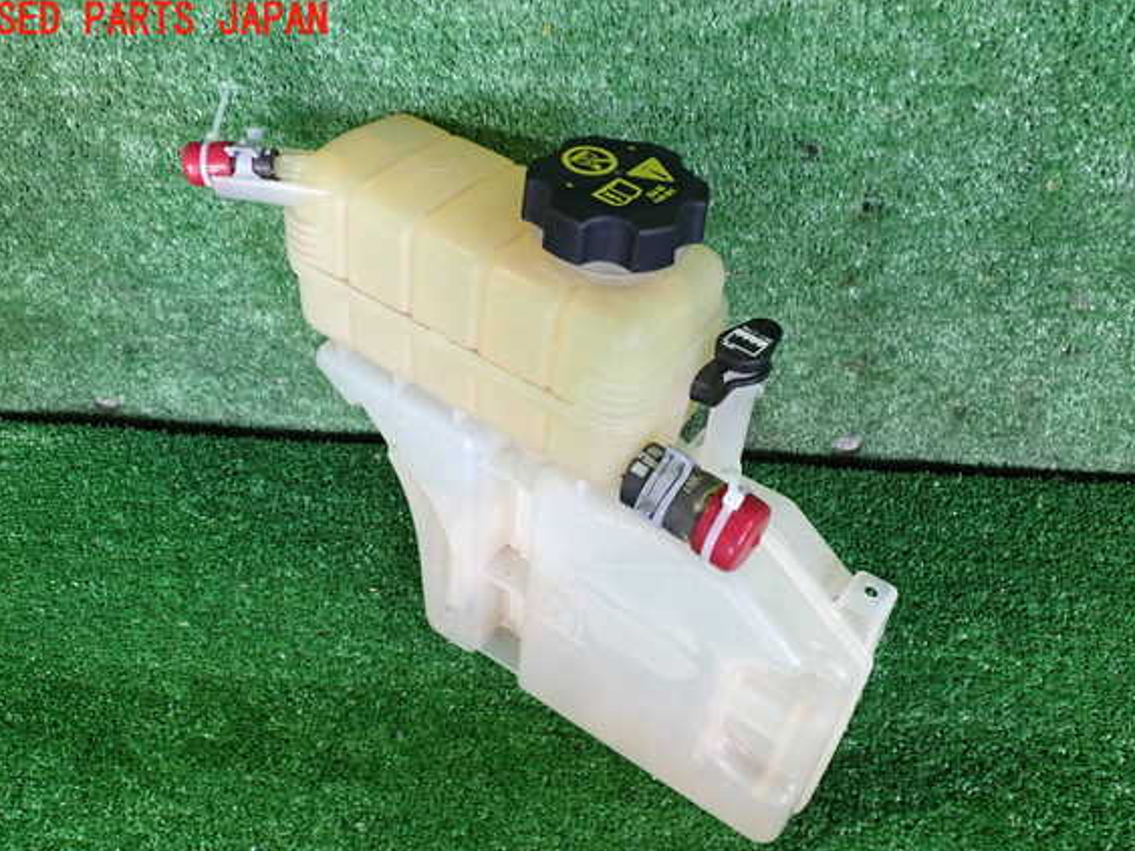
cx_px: 566
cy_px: 450
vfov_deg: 44.1
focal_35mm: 32
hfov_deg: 56.8
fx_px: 1049
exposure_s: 1/30
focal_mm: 5.4
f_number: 2.3
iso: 320
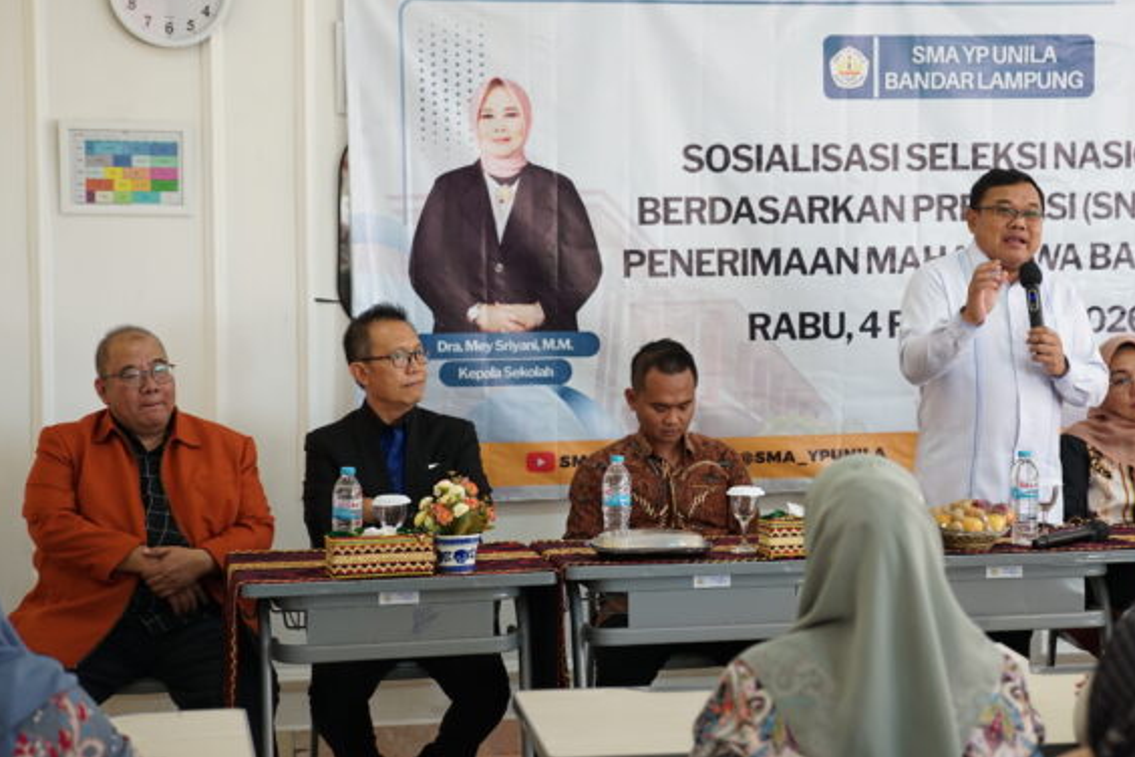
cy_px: 354
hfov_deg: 25.6
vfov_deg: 17.3
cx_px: 702
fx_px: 2490
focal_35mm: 79
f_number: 2.8
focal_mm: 58
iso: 640
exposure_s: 1/100
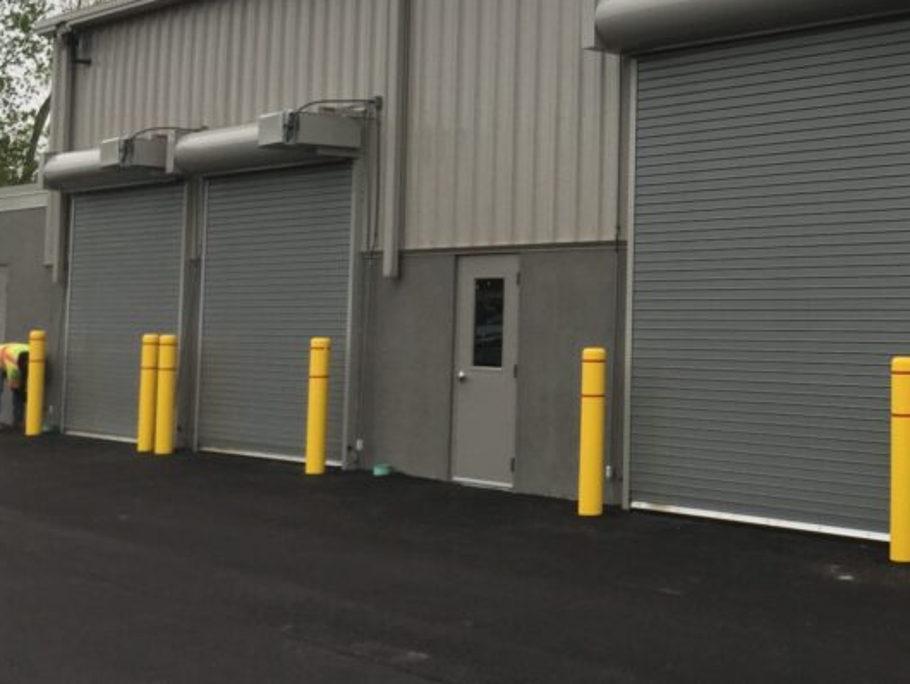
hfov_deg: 32.9
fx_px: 1473
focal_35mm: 56
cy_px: 227
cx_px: 790
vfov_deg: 26.0
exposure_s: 1/478
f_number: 2.2
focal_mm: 4.15
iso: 25
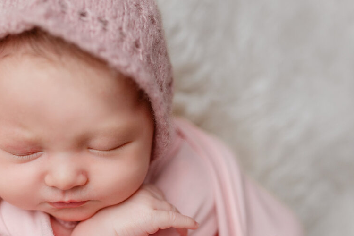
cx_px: 81
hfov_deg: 34.7
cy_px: 155
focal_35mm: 56
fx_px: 551
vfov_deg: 24.1
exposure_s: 1/800
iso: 500
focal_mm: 35
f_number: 2
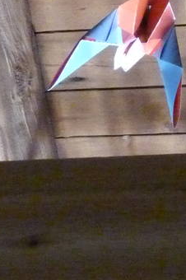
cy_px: -148
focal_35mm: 196
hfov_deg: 6.7
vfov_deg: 10.1
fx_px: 1522
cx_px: 427
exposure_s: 1/50
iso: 800
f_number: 3.1
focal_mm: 7.3
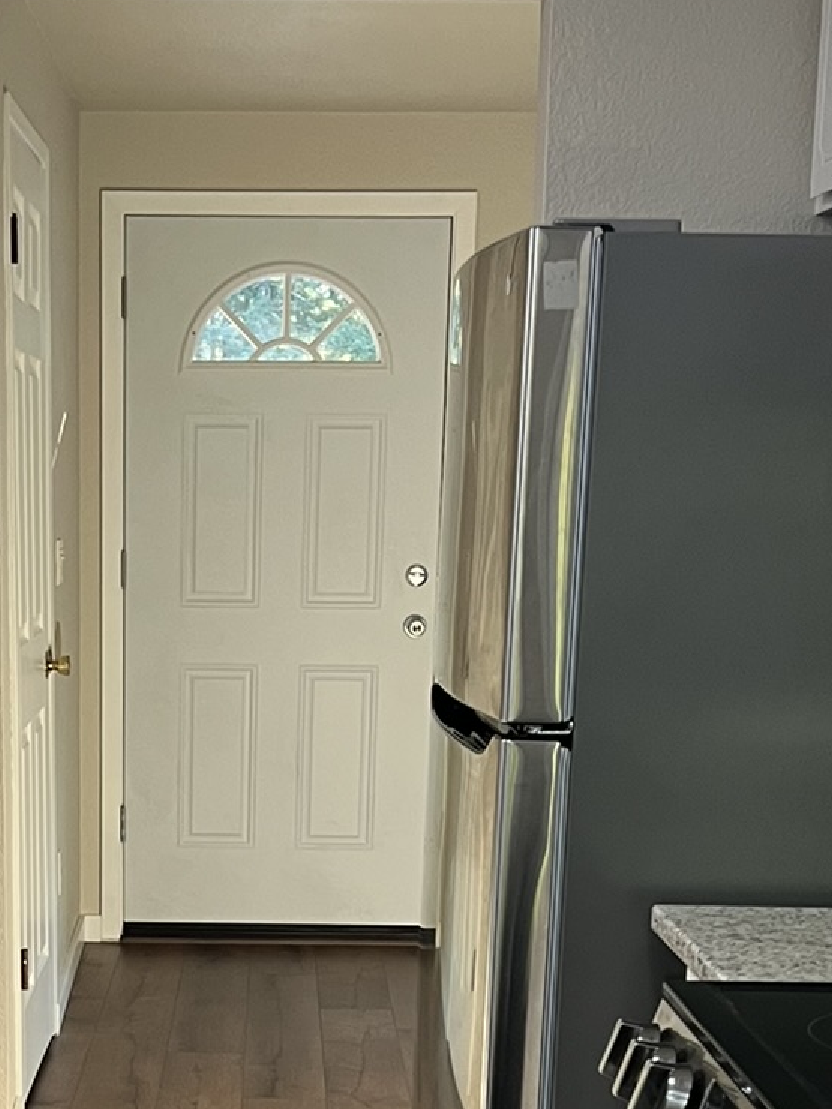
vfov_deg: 26.3
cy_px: 967
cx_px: 183
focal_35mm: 72
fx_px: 2307
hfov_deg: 20.2
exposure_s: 1/60
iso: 100
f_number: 1.5
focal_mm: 5.7
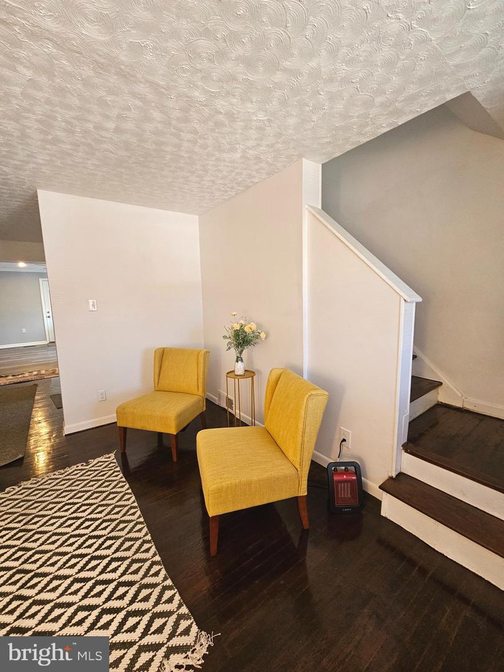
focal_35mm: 13
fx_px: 252
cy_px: 336
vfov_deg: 106.2
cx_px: 252
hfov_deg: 89.9
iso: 320
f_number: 2.2
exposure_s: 1/40
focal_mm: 2.2
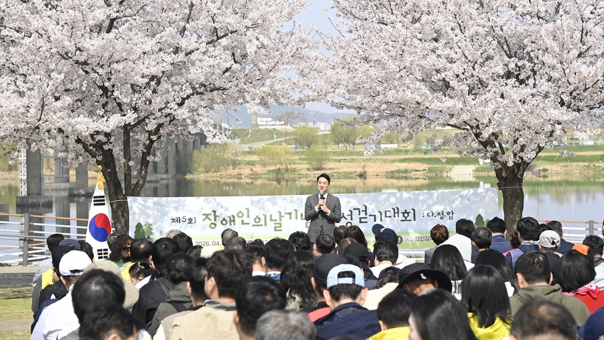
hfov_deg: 22.0
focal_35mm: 97
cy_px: 148
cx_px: 303
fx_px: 1554
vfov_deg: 12.5
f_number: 8
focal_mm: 92
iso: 100
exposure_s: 1/250
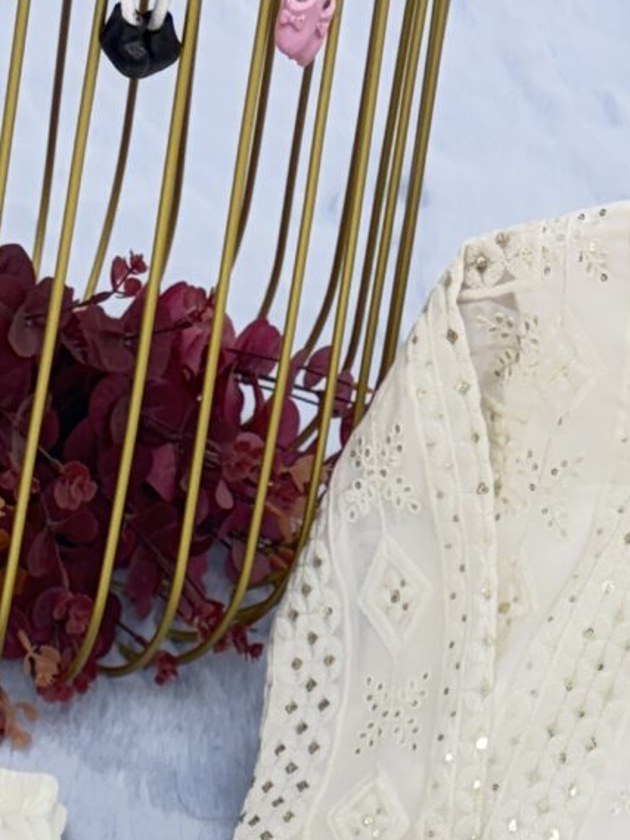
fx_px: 2620
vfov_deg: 14.3
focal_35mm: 108
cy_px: 1805
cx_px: 232
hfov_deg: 13.7
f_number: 1.78
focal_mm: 6.76
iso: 64
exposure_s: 1/100
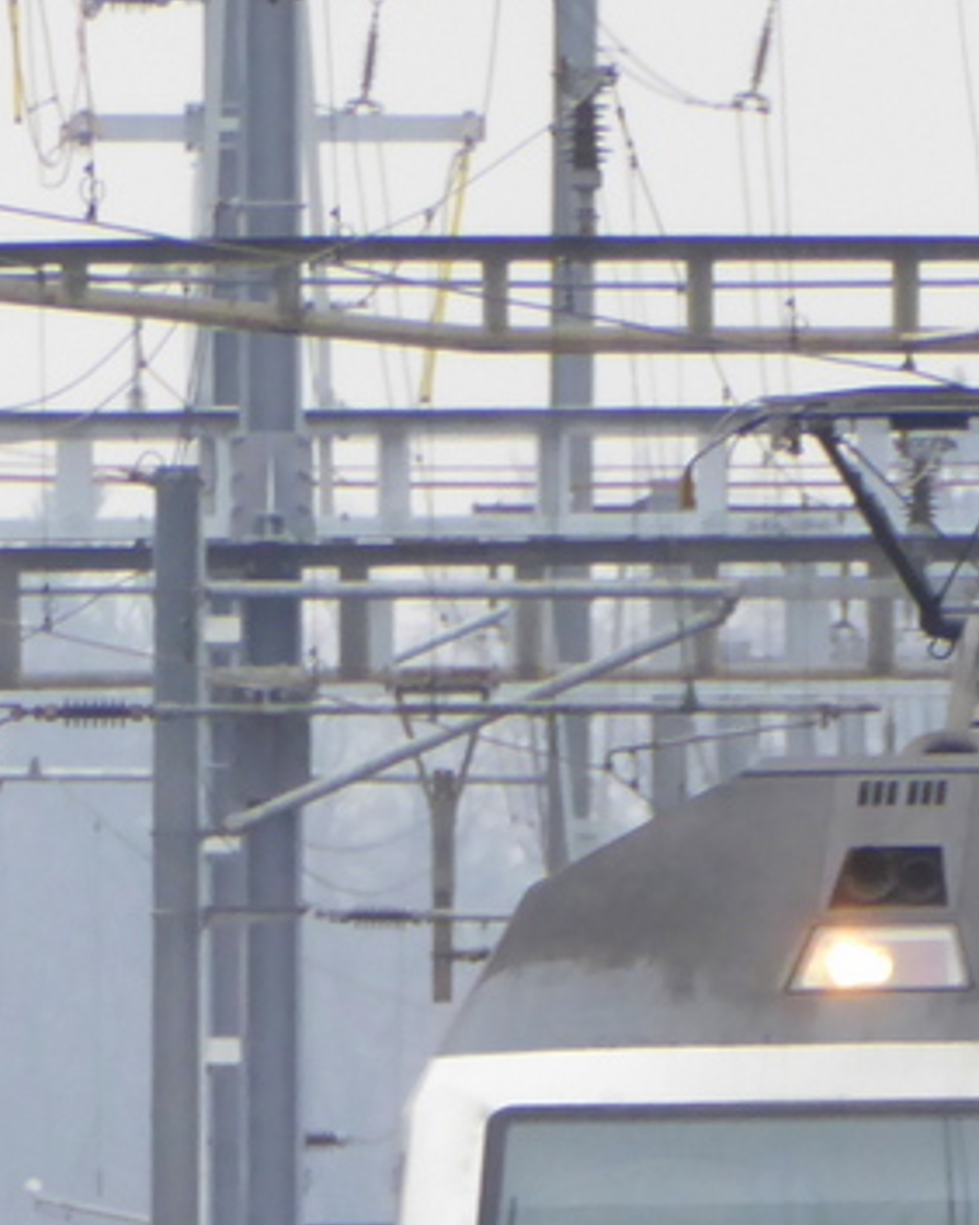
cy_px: 1374
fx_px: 90697
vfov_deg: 0.8
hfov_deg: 0.6
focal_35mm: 2502
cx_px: 986
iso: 250
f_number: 6.3
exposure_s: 1/125
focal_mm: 121.5
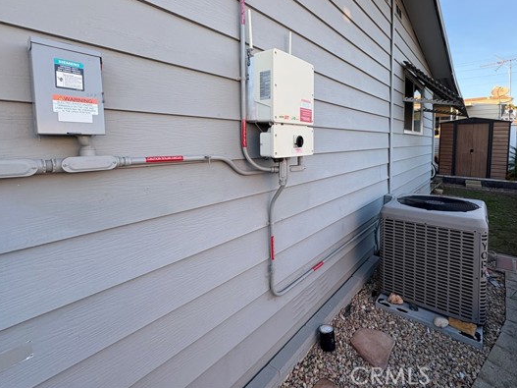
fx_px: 254
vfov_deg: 73.9
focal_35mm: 17
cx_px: 292
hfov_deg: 90.5
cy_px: 154
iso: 40
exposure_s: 1/146
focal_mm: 2.22
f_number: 2.2
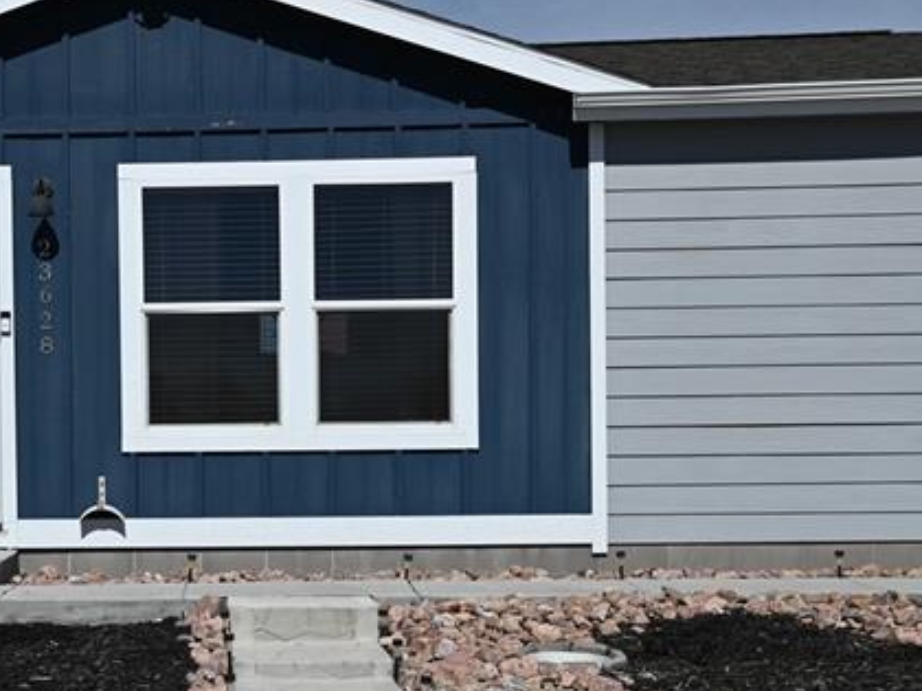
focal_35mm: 82
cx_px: 78
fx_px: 2184
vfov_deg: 17.9
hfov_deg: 23.2
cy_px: 523
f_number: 9
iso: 100
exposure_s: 1/640
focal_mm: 35
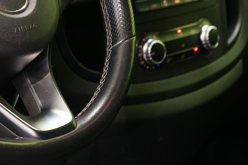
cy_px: -1
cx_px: 20
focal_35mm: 104
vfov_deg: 13.0
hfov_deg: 19.3
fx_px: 716
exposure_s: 1/20
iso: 1250
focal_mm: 43
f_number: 4.5
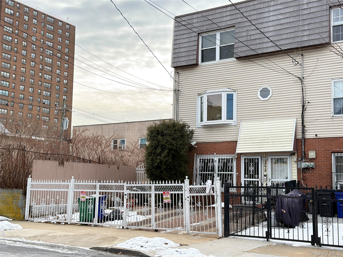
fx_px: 466
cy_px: 128
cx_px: 172
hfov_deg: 40.4
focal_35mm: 47
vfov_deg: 30.9
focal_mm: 6.76
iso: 100
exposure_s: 1/2262
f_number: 1.78
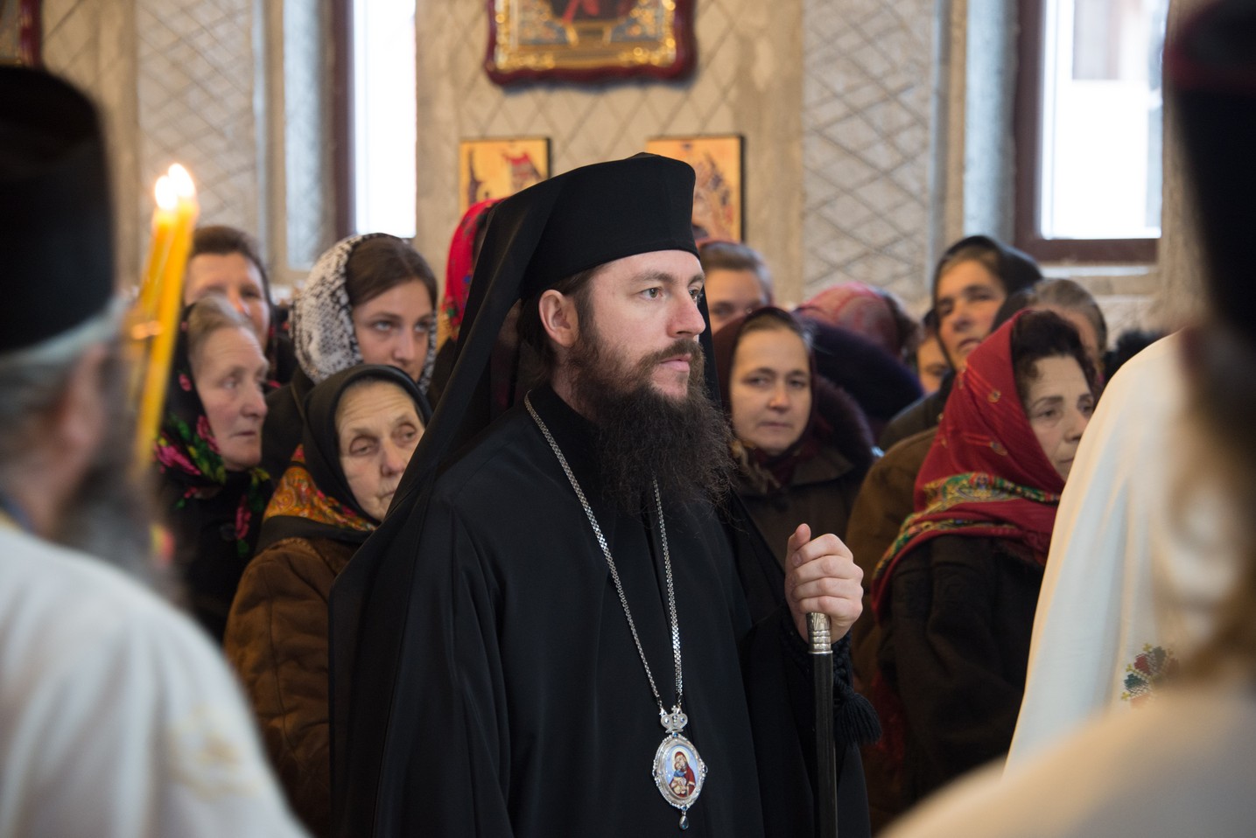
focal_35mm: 125
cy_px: 419
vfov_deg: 11.0
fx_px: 4363
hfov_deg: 16.4
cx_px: 628
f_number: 5.6
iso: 1600
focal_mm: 125
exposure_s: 1/13
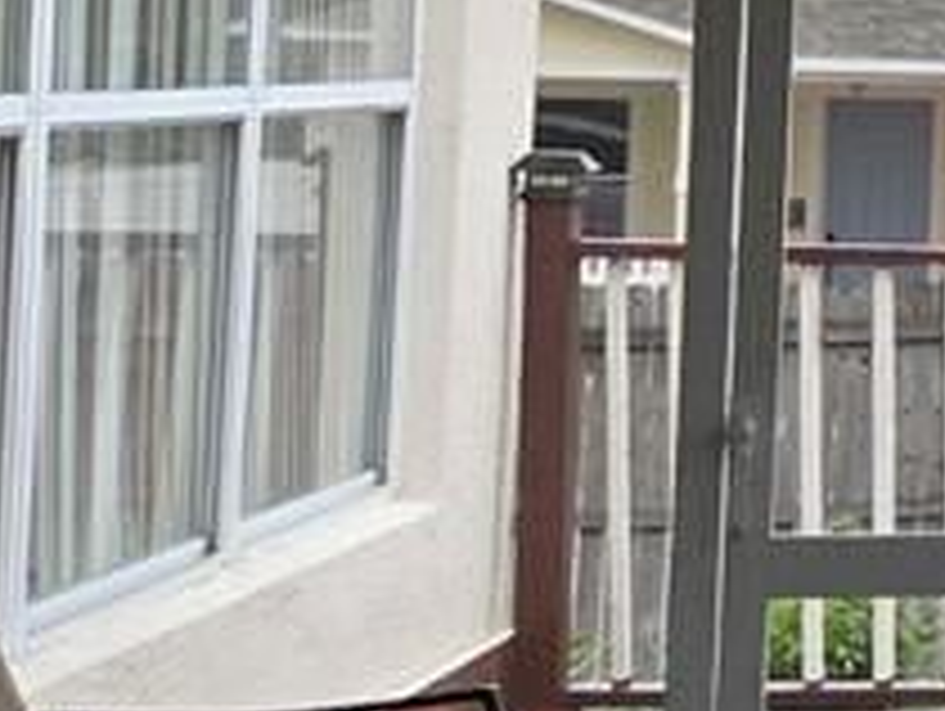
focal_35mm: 175
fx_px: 4783
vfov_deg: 8.5
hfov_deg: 8.5
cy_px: 18
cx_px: 3208
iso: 100
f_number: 1.8
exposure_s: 1/180
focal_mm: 5.4
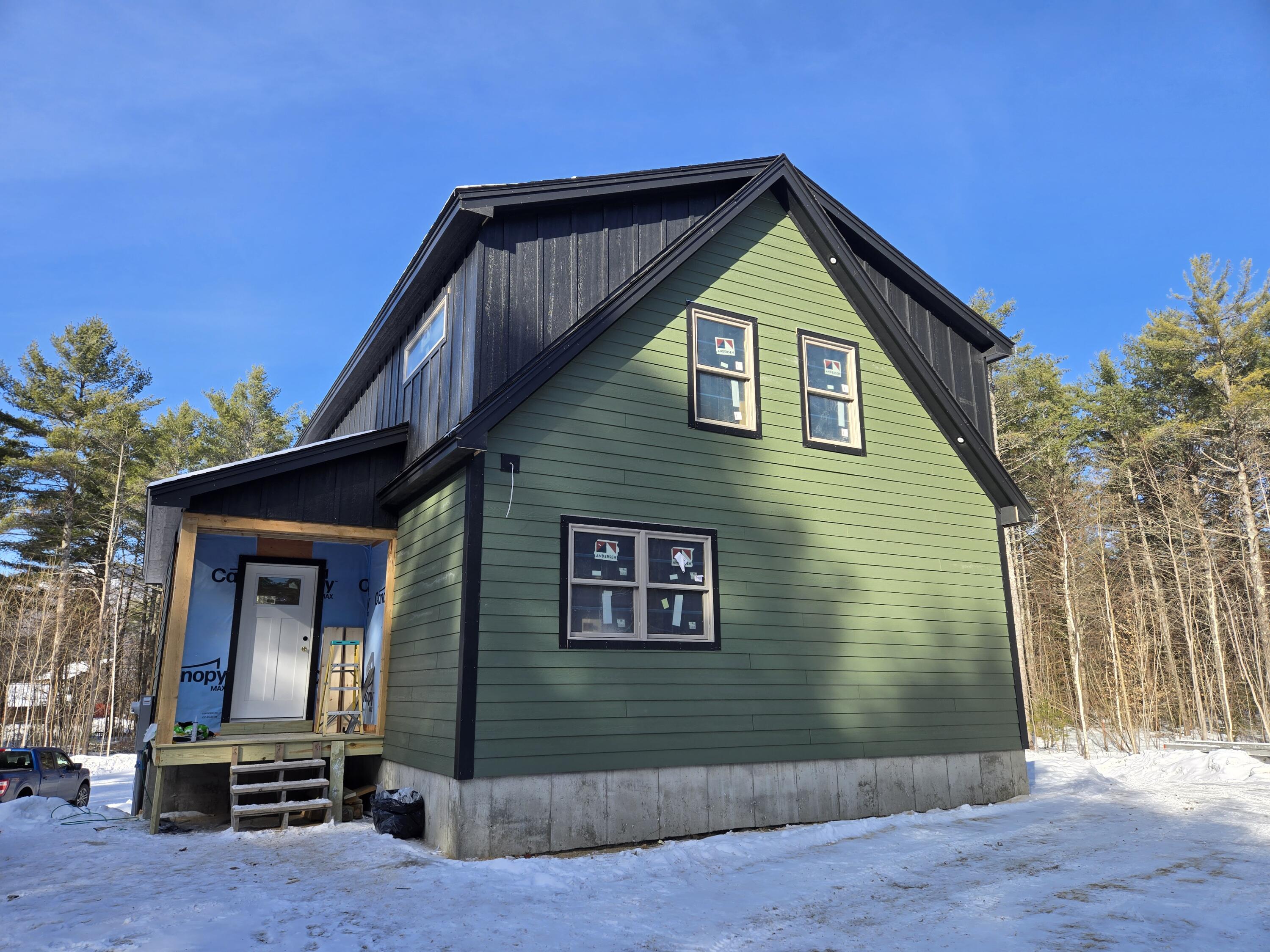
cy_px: 476
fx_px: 844
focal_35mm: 23
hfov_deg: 73.9
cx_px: 635
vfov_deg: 58.9
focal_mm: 5.4
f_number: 1.8
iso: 25
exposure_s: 1/939
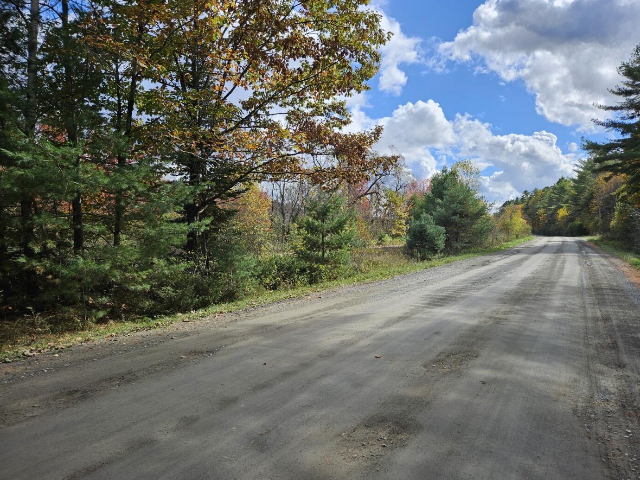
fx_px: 444
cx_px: 332
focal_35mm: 24
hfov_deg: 71.6
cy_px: 245
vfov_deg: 56.8
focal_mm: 5.4
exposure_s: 1/1819
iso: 25
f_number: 1.8
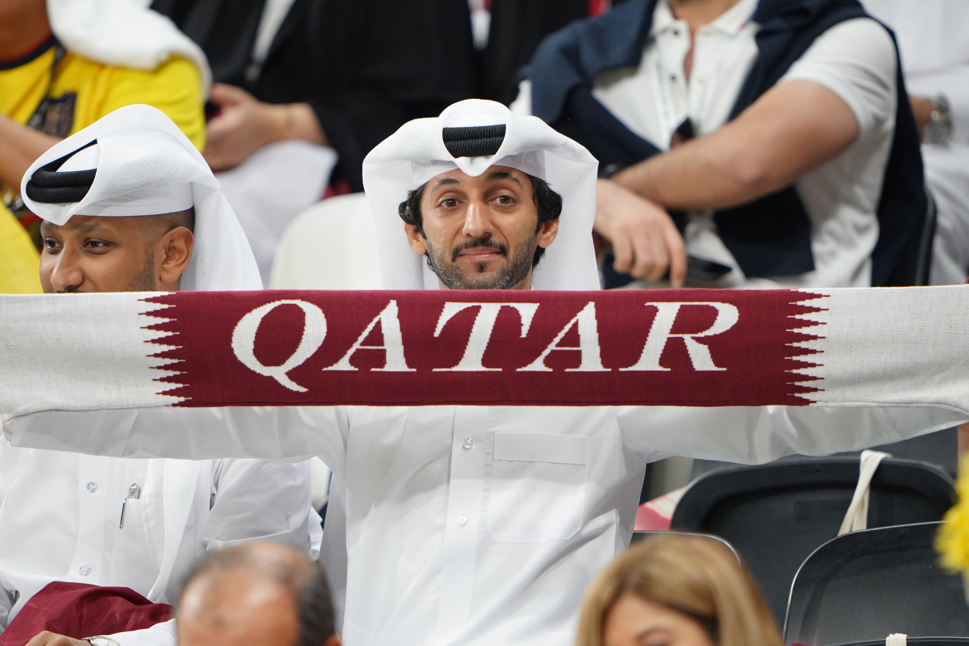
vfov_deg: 2.3
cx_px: 484
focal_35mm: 600
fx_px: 16149
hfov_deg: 3.4
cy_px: 323
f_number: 2.8
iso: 1600
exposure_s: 1/640
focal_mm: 400
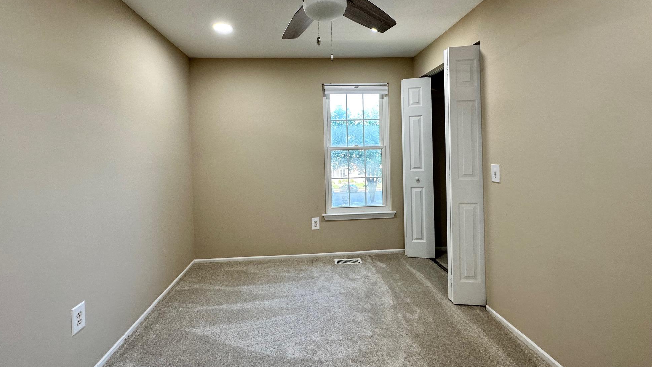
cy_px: 152
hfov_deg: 99.3
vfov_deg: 66.6
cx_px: 318
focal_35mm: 16
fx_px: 277
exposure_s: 1/120
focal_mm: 2.22
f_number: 2.2
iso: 125
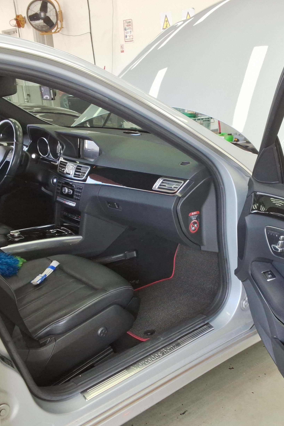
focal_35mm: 39
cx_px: 184
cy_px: 213
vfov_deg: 49.6
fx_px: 461
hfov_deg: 34.0
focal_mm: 2.91
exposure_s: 1/120
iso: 46
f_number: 1.9
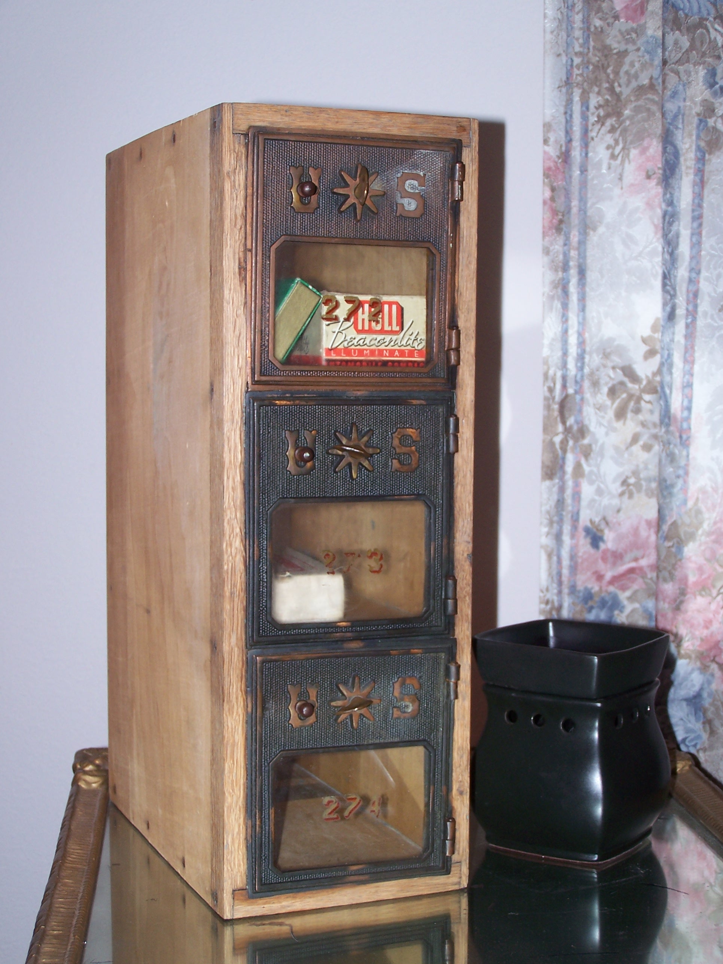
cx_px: 362
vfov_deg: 32.7
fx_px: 1643
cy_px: 482
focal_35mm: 59
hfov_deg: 24.8
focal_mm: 9.8
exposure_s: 1/60
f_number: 3.1
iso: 80
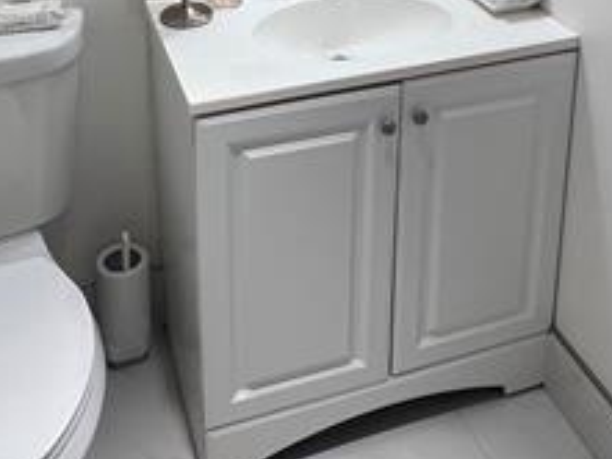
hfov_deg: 40.4
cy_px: -108
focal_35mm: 47
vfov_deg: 26.9
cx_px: 341
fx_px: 831
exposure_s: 1/120
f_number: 1.8
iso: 32
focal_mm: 1.57
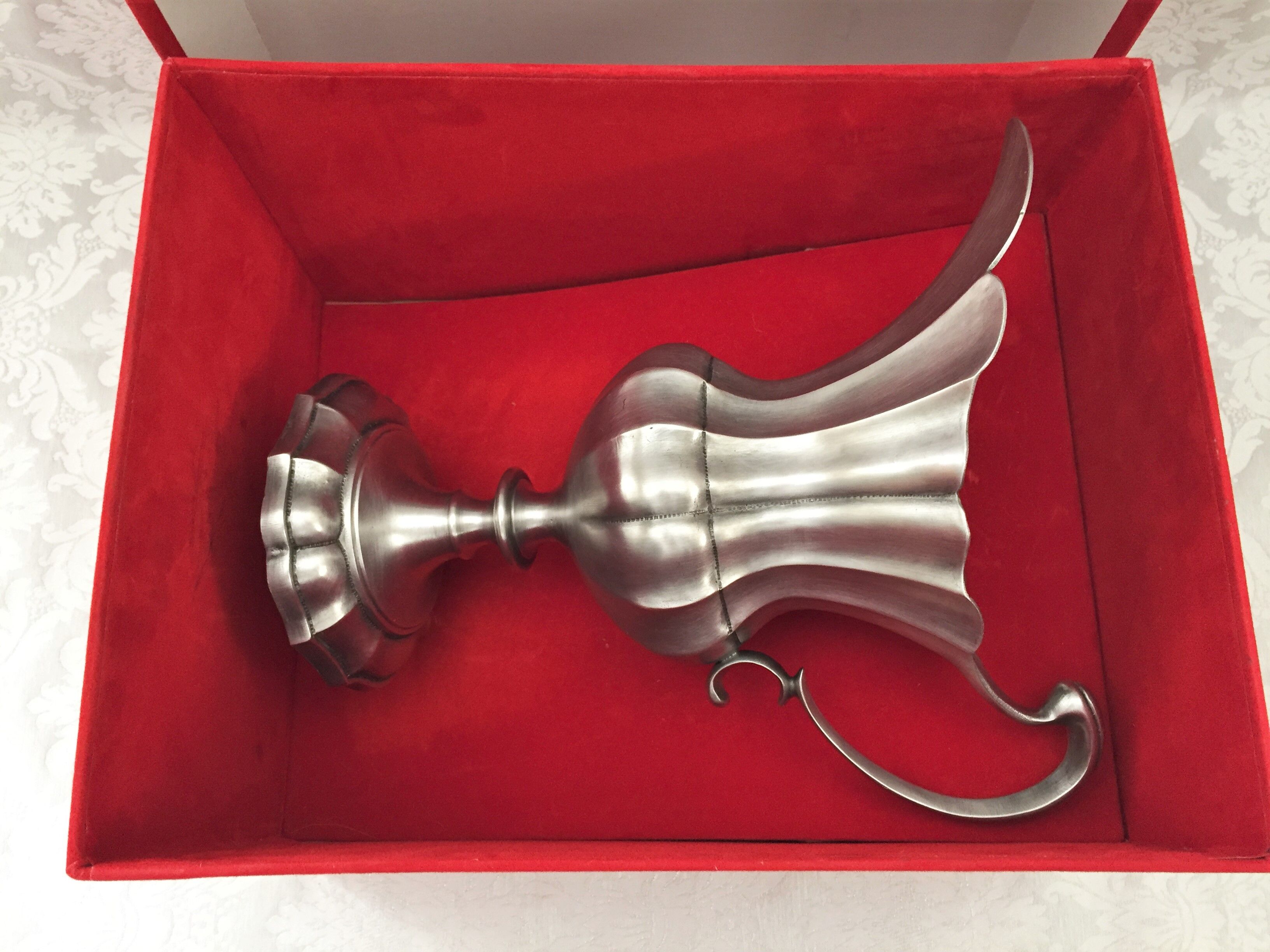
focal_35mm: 29
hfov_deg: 61.7
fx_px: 1064
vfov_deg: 48.2
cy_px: 476
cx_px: 635
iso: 200
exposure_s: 1/33
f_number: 2.2
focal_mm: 4.15
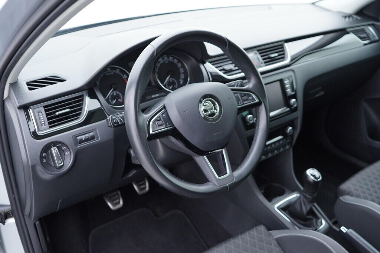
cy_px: 126
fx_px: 380
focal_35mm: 36
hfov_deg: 53.1
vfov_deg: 36.9
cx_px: 190
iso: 320
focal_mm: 24
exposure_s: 1/40
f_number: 2.8
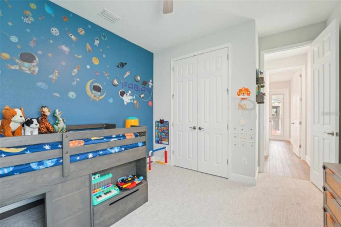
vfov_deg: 81.1
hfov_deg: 104.3
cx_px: 170
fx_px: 133
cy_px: 114
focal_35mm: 14
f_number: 8
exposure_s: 1/3.33
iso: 200
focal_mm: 14
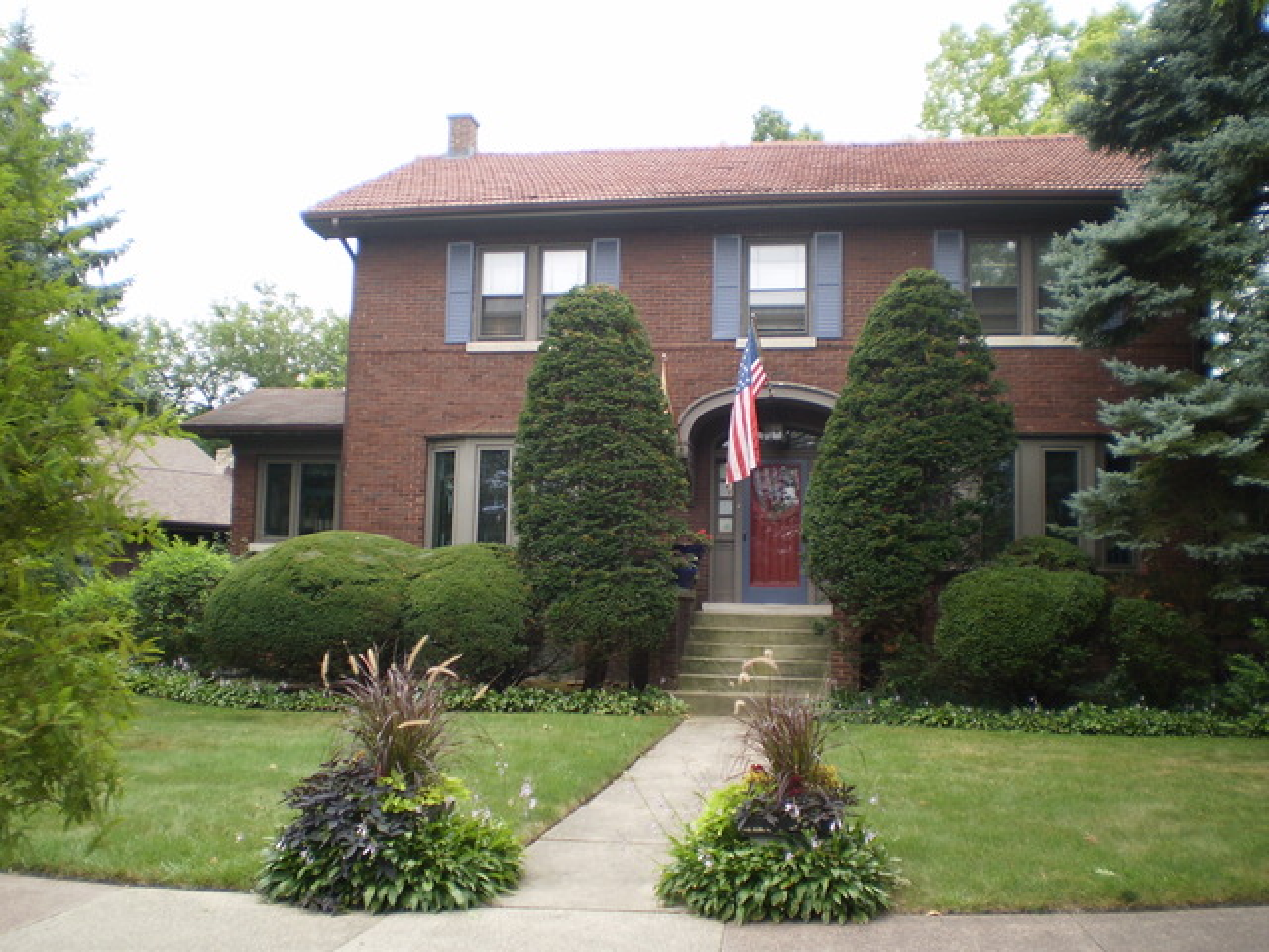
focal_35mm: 36
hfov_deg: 51.4
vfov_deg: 39.7
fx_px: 1320
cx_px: 634
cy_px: 476
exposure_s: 1/160
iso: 64
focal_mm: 6.3
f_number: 3.1
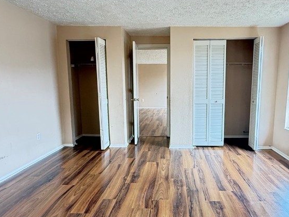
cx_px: 170
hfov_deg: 66.7
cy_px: 115
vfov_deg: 53.1
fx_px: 217
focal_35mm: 26
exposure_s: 1/60
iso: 500
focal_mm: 2.22
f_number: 2.2
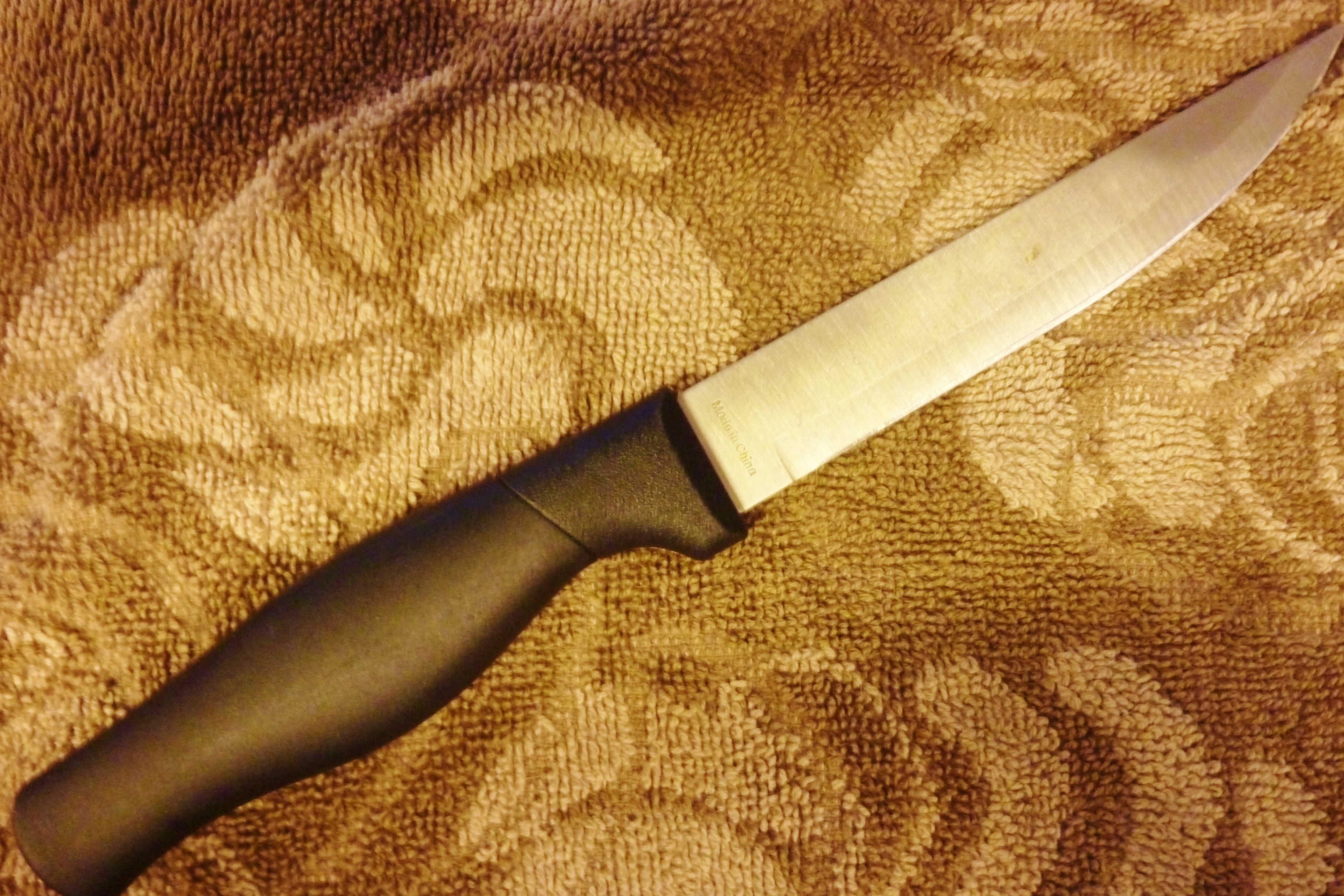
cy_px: 500
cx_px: 672
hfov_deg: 67.4
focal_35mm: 27
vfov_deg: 47.8
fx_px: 1008
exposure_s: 1/4
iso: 400
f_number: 3.3
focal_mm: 4.5
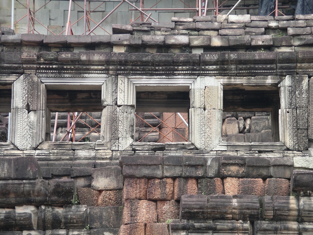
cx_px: 156
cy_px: 118
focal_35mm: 156
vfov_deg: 9.5
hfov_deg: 12.7
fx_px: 1411
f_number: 4.4
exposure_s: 1/125
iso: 80
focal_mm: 32.5
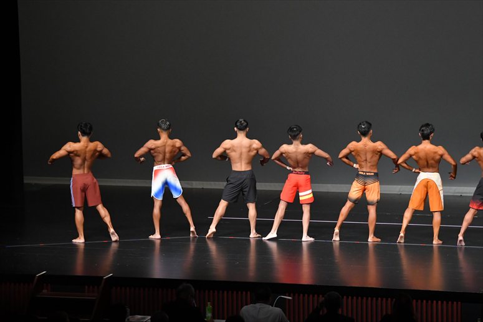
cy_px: 161
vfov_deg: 8.7
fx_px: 2105
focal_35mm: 157
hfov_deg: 13.1
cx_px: 242
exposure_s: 1/400
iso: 4000
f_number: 5.6
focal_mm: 105
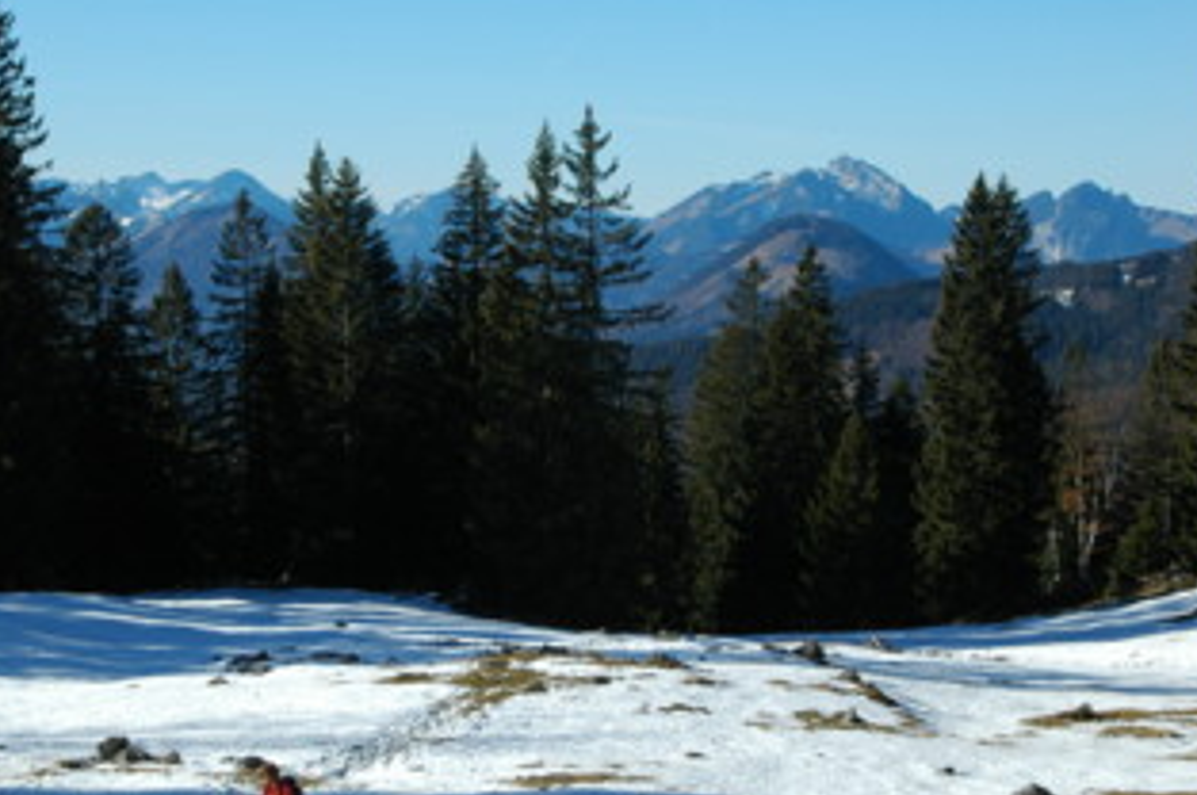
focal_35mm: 96
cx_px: 543
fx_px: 3189
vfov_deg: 14.2
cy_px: 451
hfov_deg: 21.3
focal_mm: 50
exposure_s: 1/400
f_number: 10
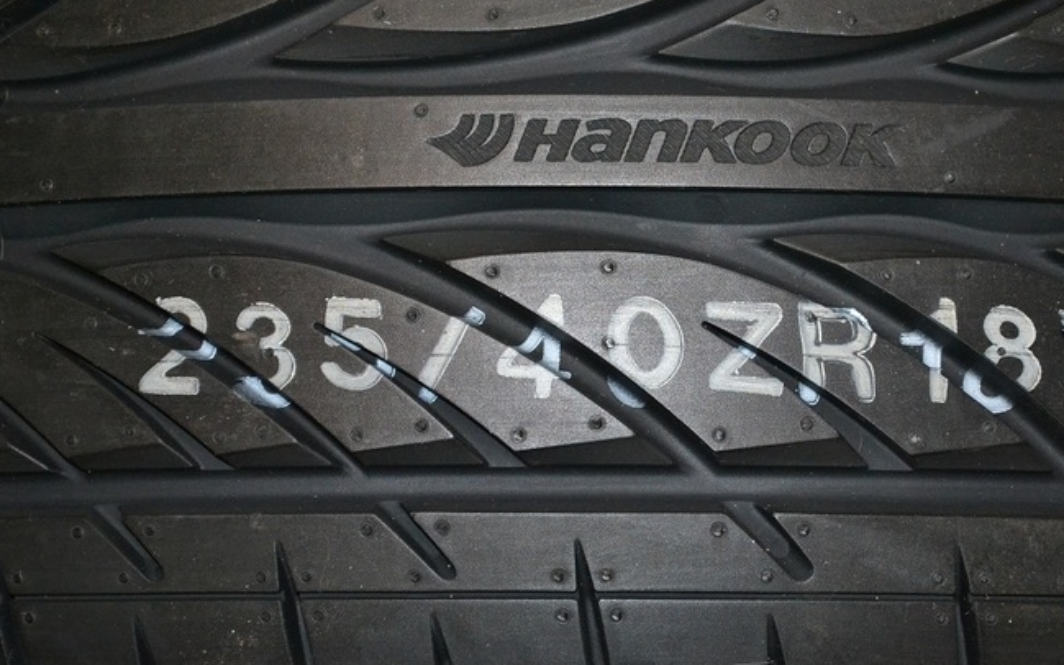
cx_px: 621
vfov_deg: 12.6
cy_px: 301
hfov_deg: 20.1
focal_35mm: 104
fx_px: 3006
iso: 2000
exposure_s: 1/60
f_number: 5.6
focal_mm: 55
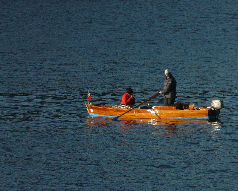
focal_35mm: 637
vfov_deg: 2.4
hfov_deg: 3.0
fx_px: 4488
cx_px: 153
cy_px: 96
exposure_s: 1/500
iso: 100
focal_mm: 82.8
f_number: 5.6
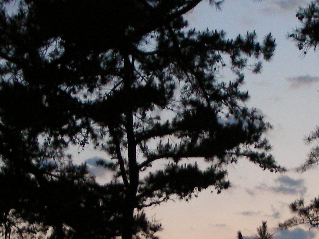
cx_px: 223
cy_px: 171
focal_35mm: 143
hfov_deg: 13.8
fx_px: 1318
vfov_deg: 10.4
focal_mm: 8.8
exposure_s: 1/1.7
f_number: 3.5
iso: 200
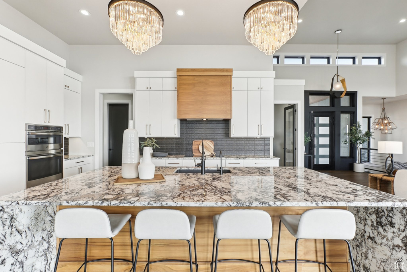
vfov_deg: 73.8
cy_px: 136
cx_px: 204
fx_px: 181
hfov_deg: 96.7
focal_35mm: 16
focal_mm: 16
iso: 400
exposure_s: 1/80
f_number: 8
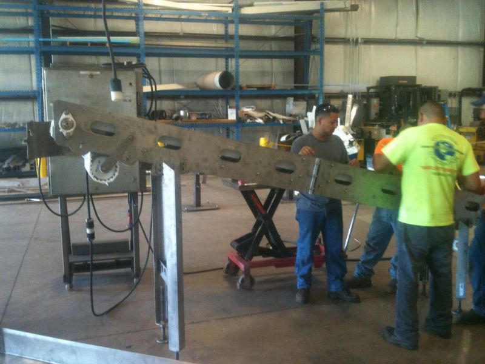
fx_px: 490
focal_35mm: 35
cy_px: 182
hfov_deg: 52.6
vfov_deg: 40.7
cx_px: 242
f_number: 2.8
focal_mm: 3.85
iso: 200
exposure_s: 1/15
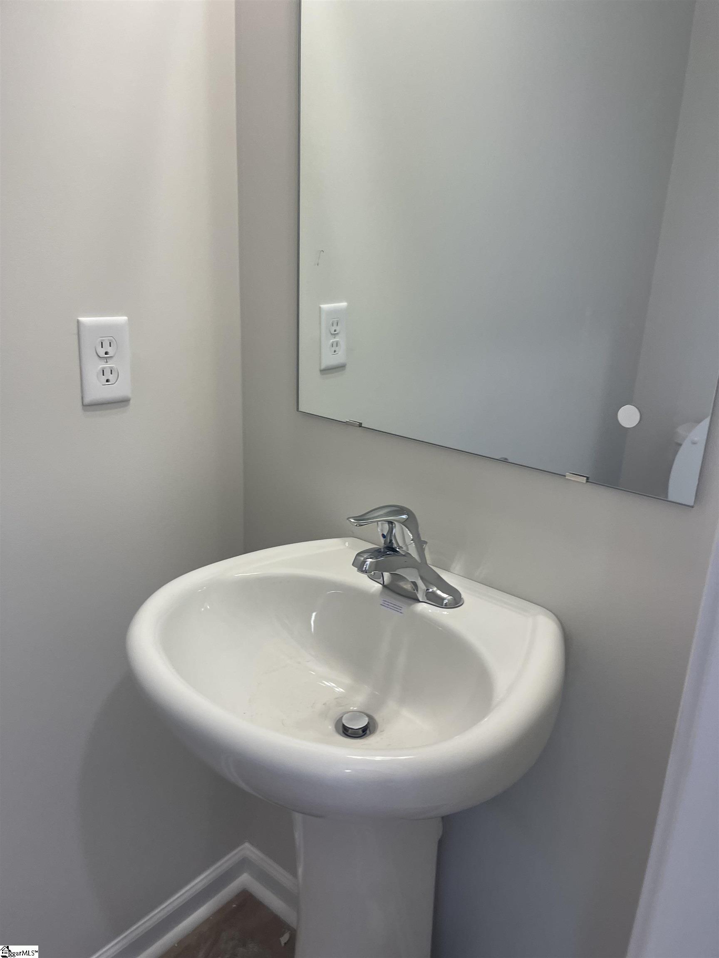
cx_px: 360
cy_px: 479
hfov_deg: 53.1
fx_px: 720
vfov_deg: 67.3
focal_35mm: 26
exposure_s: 1/120
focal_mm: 5.1
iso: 80
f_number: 1.6
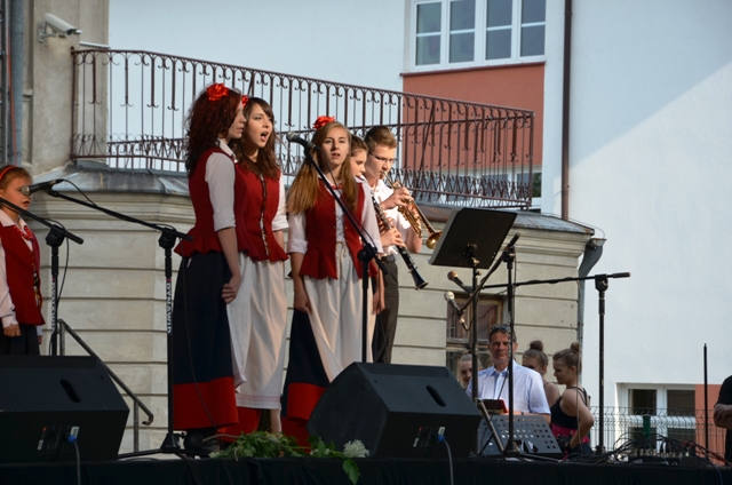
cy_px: 242
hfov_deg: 13.1
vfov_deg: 8.7
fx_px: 3196
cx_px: 366
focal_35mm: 158
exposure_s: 1/125
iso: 100
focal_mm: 105
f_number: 8
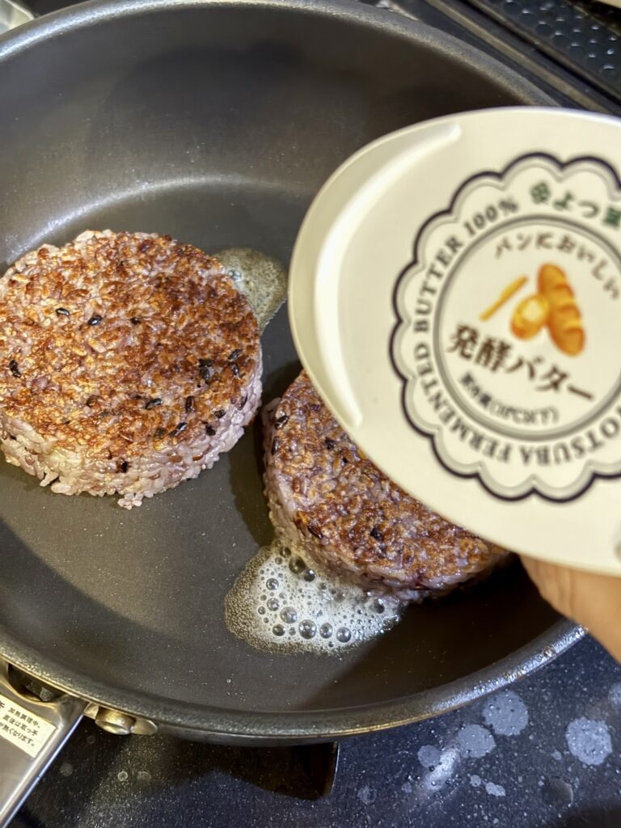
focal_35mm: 52
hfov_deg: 28.0
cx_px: 310
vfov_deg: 36.8
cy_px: 414
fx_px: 1244
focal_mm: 5.96
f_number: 1.6
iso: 500
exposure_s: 1/14
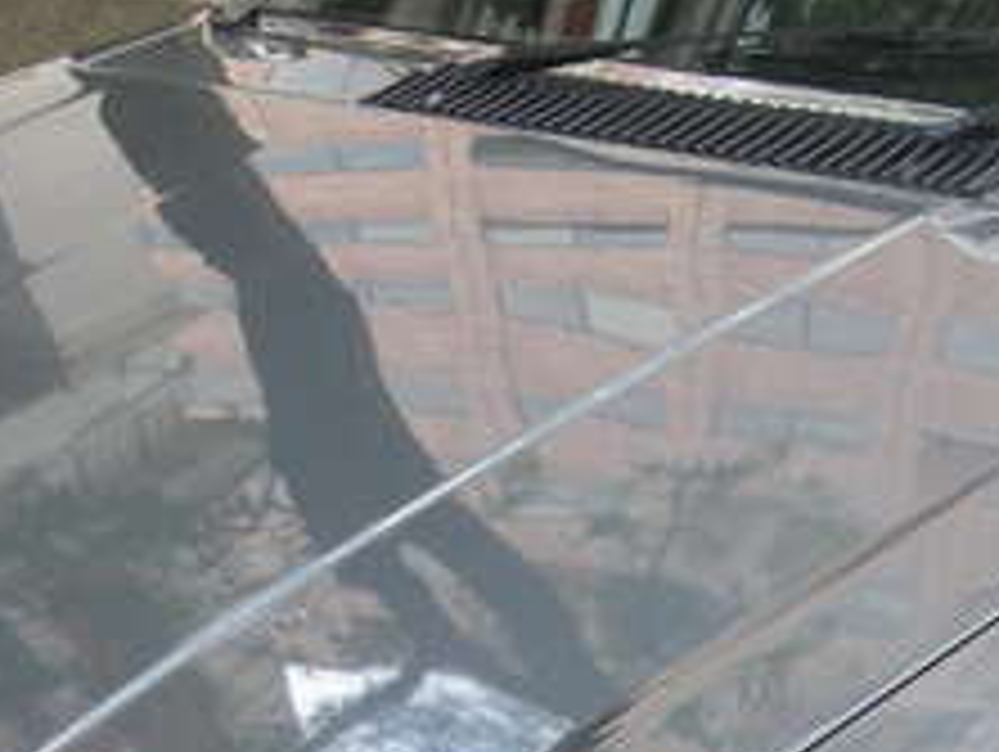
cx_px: 450
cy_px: 621
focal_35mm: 126
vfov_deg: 11.7
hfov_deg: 15.6
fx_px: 3640
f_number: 2.8
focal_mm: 5.7
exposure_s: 1/62.2
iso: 50
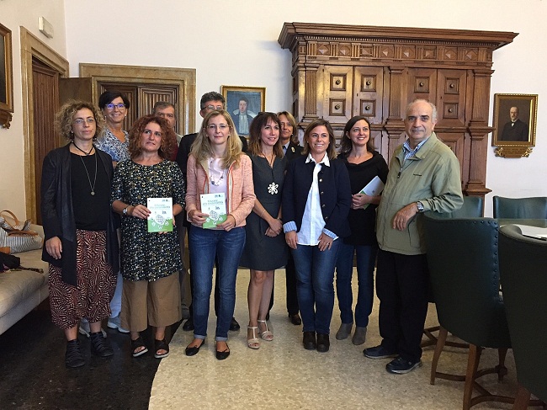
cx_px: 274
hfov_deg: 61.7
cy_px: 205
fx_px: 458
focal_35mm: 29
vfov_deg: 48.2
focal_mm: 4.15
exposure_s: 1/20
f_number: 2.2
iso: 250
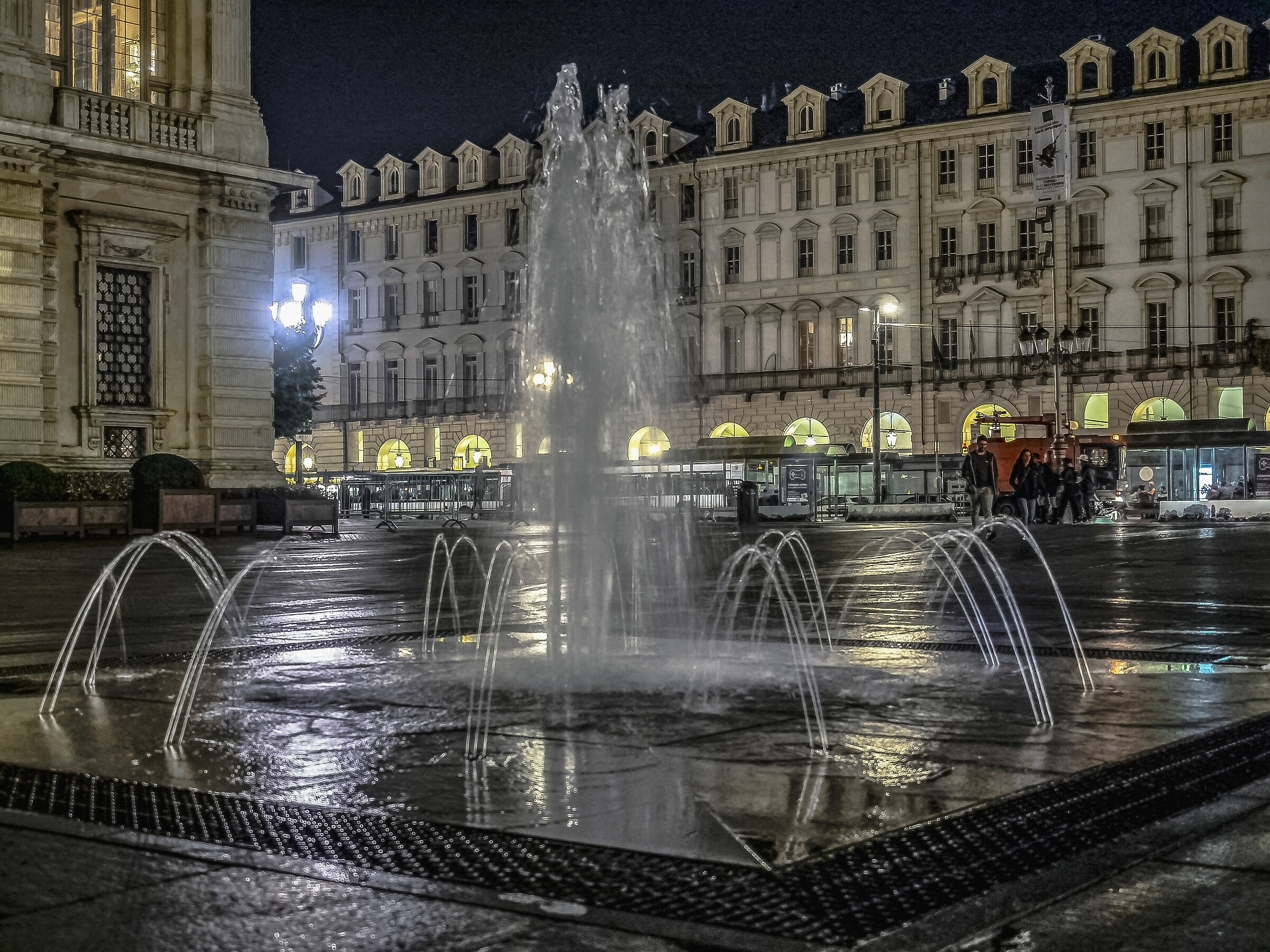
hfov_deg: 39.7
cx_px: 635
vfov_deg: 30.3
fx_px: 1761
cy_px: 476
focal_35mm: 48
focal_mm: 24
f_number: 2.8
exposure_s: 1/25
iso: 1600
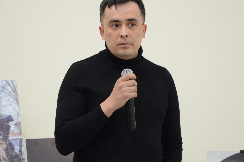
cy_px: 72
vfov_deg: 6.8
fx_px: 1350
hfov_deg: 10.3
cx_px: 130
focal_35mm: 200
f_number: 6.7
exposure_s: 1/125
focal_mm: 105
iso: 3200
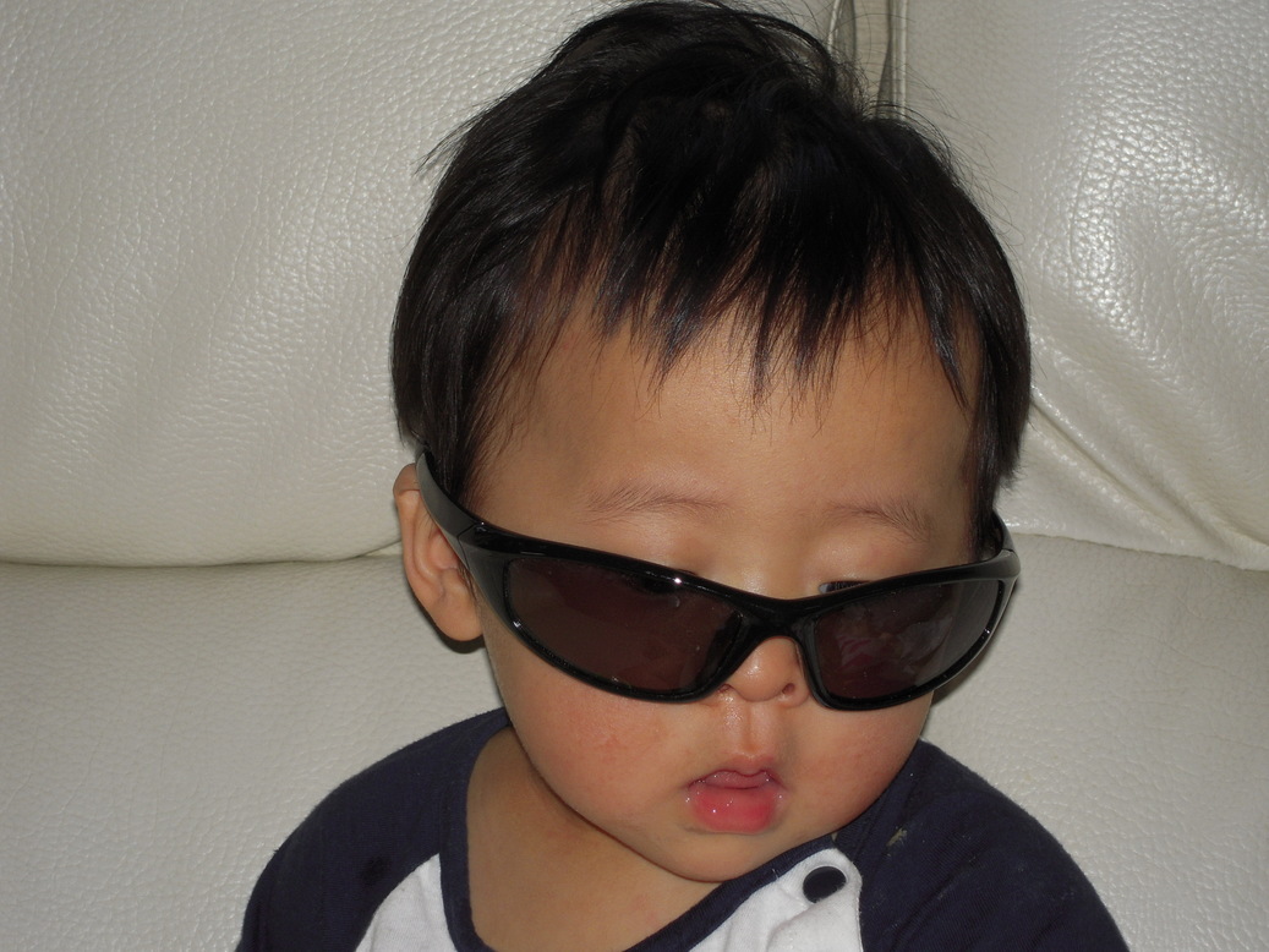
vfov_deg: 14.1
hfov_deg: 18.7
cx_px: 634
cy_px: 476
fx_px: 3850
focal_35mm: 105
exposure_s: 1/60
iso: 100
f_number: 5.6
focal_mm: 18.8
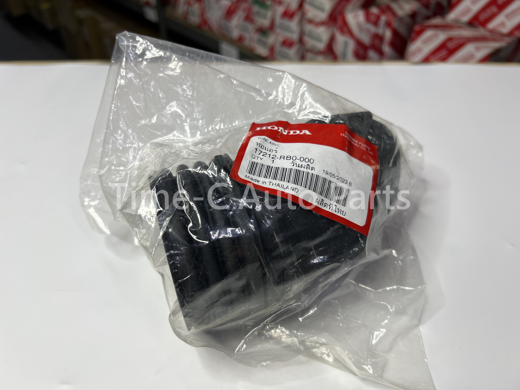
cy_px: 195
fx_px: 391
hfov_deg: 67.3
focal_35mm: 26
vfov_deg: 53.1
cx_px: 260
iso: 40
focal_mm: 5.7
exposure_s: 1/100
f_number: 1.5
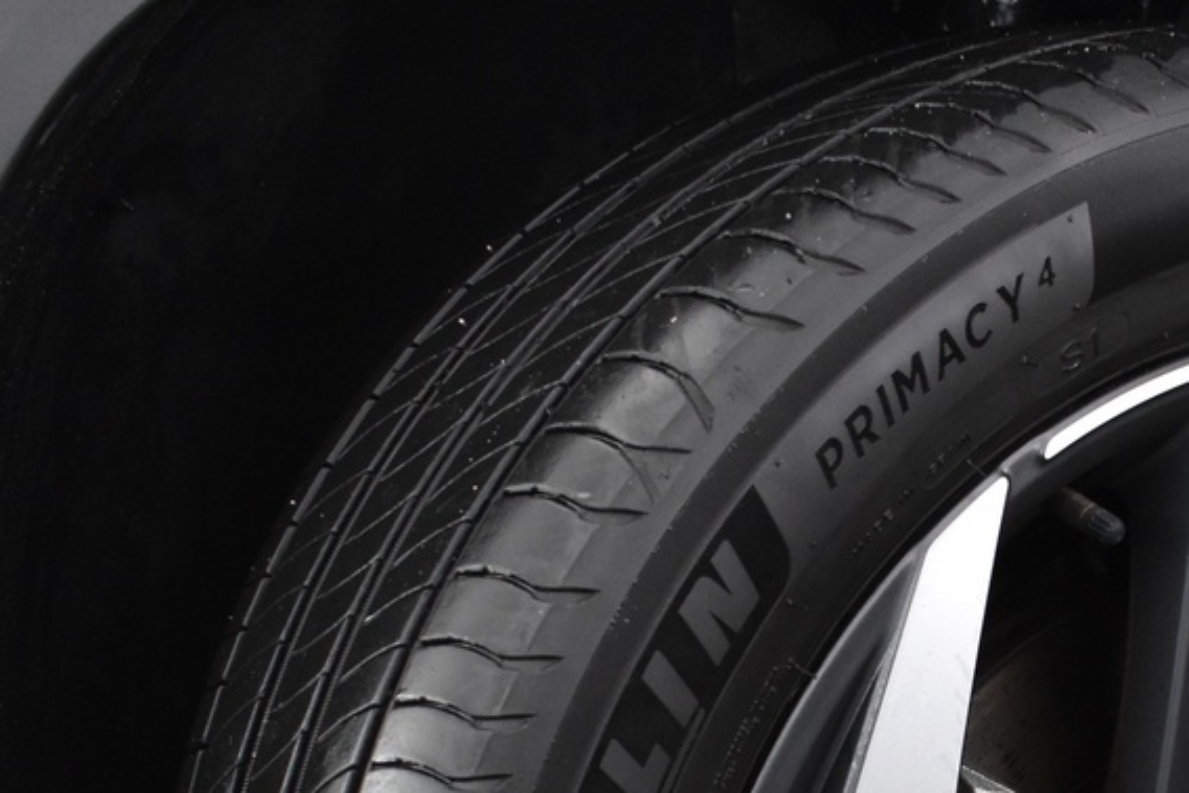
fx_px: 2544
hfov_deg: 25.7
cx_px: 994
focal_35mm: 77
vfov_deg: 17.0
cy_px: 923
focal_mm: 18
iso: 1400
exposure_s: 1/30
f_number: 3.5
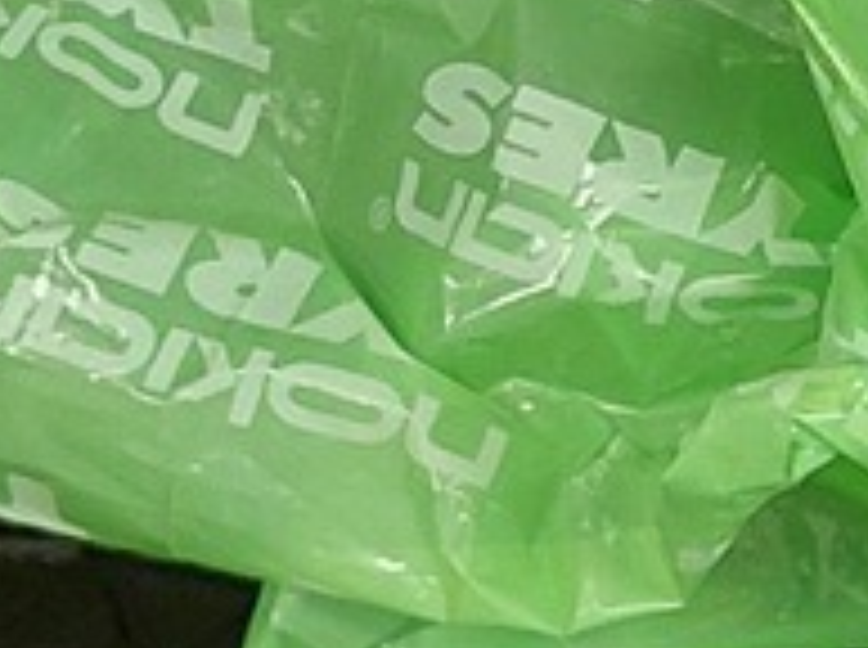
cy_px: -716
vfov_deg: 7.5
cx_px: 1740
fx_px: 4680
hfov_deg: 9.8
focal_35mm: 187
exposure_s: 1/50
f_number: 1.8
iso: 320
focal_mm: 5.23
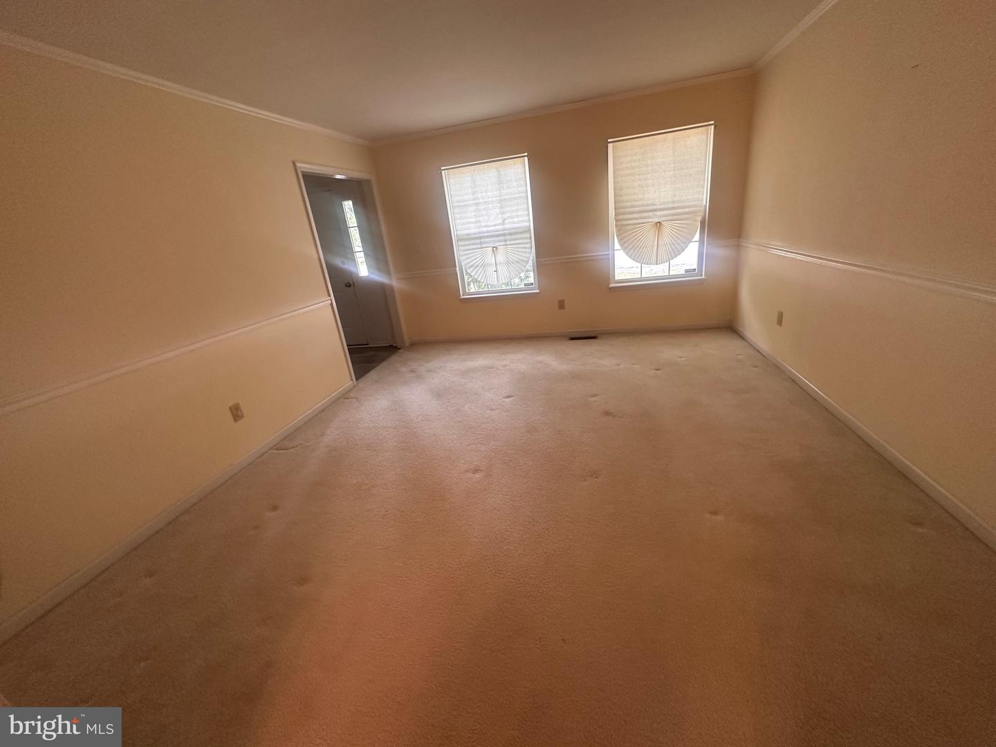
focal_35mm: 14
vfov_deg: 85.7
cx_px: 498
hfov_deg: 102.1
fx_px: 403
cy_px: 374
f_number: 2.2
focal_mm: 2.22
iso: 250
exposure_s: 1/60
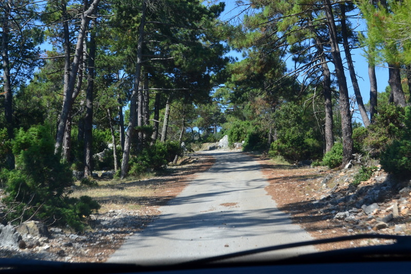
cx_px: 206
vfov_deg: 23.8
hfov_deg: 35.0
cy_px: 137
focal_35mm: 57
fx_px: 651
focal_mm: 38
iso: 400
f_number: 10
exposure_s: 1/200
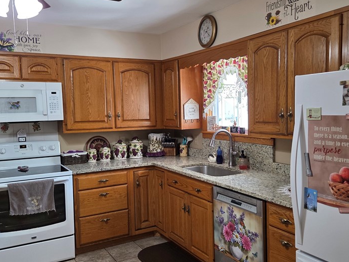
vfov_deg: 41.8
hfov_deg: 53.9
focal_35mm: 34
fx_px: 343
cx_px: 175
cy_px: 133
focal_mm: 5.4
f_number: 1.8
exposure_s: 1/120
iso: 200
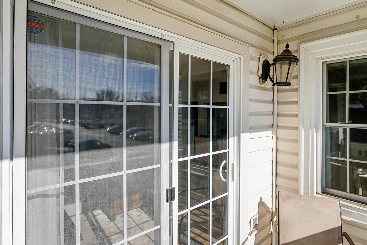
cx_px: 199
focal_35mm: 21
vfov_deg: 60.4
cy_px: 128
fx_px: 210
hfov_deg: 82.0
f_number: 4.5
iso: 80
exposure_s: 1/160
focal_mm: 16.5
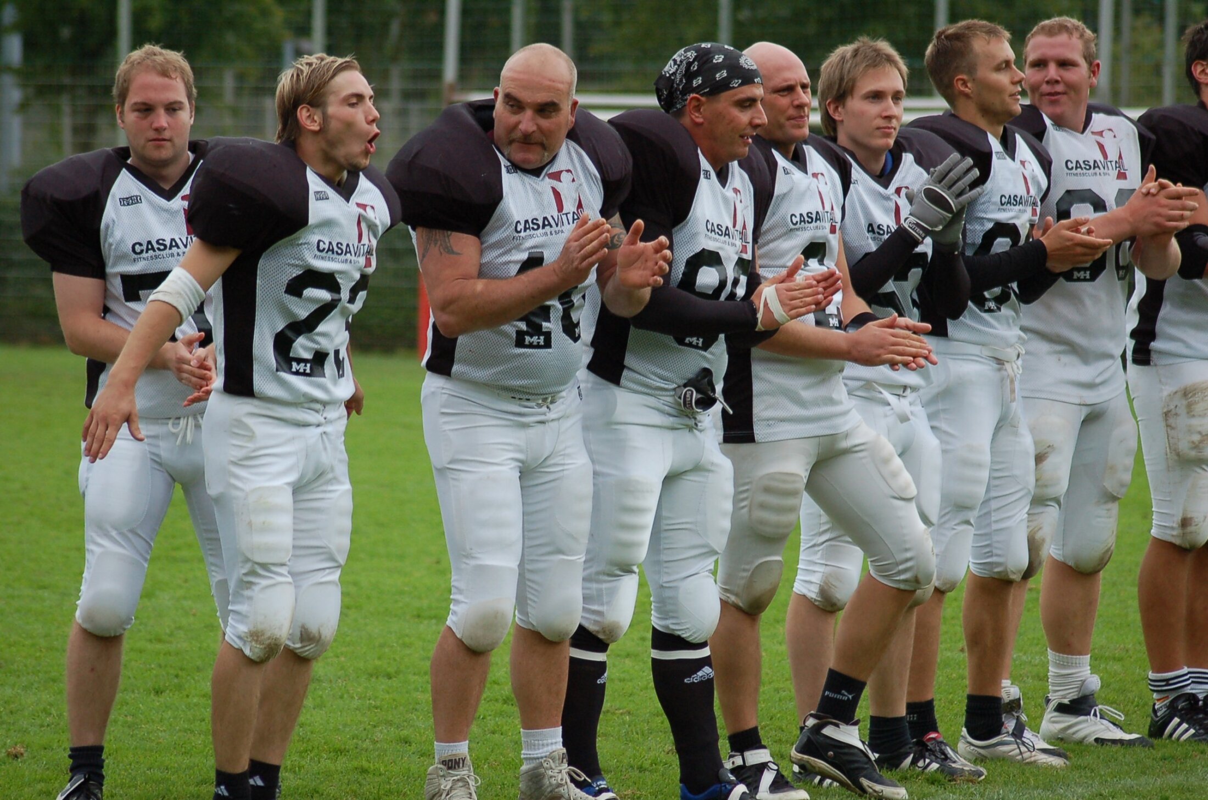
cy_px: 400
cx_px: 604
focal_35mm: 180
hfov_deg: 11.4
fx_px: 6029
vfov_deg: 7.6
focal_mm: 120
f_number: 4.2
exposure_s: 1/500
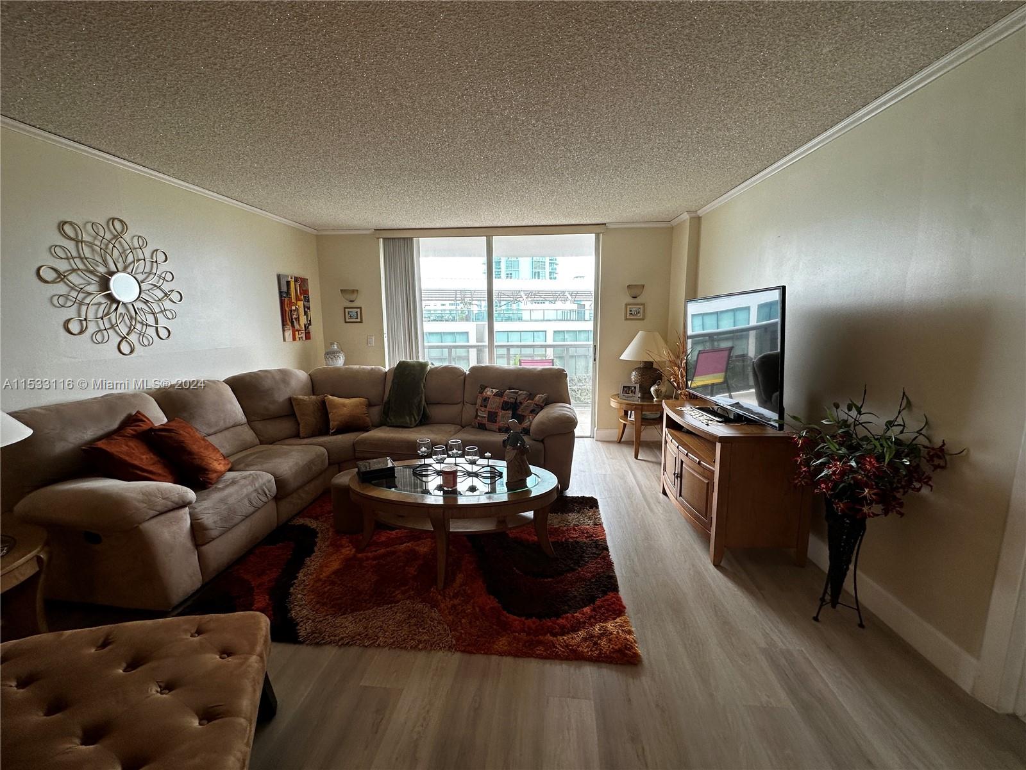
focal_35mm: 14
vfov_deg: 85.7
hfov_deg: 102.1
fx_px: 415
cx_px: 513
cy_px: 385
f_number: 2.2
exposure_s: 1/120
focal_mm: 2.22
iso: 50
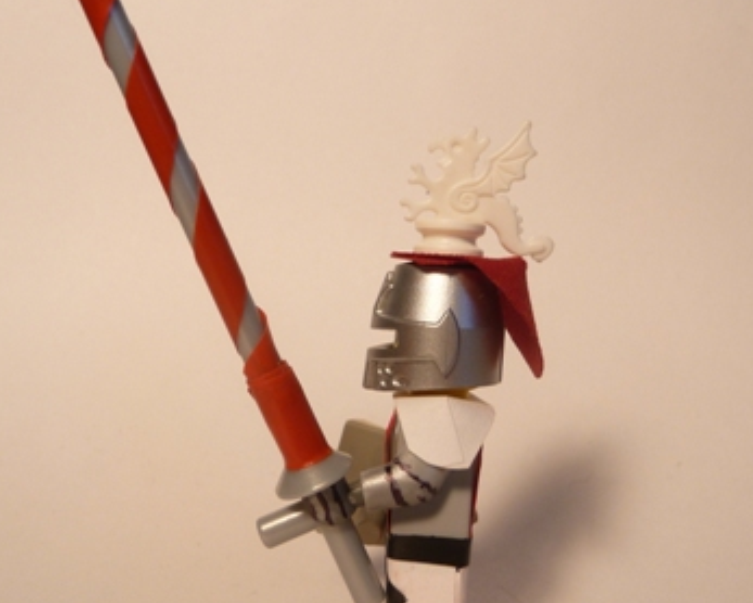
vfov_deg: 35.7
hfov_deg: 43.7
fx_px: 937
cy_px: 299
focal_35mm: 42
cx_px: 431
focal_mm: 4.7
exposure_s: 1/30
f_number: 3.3
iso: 100
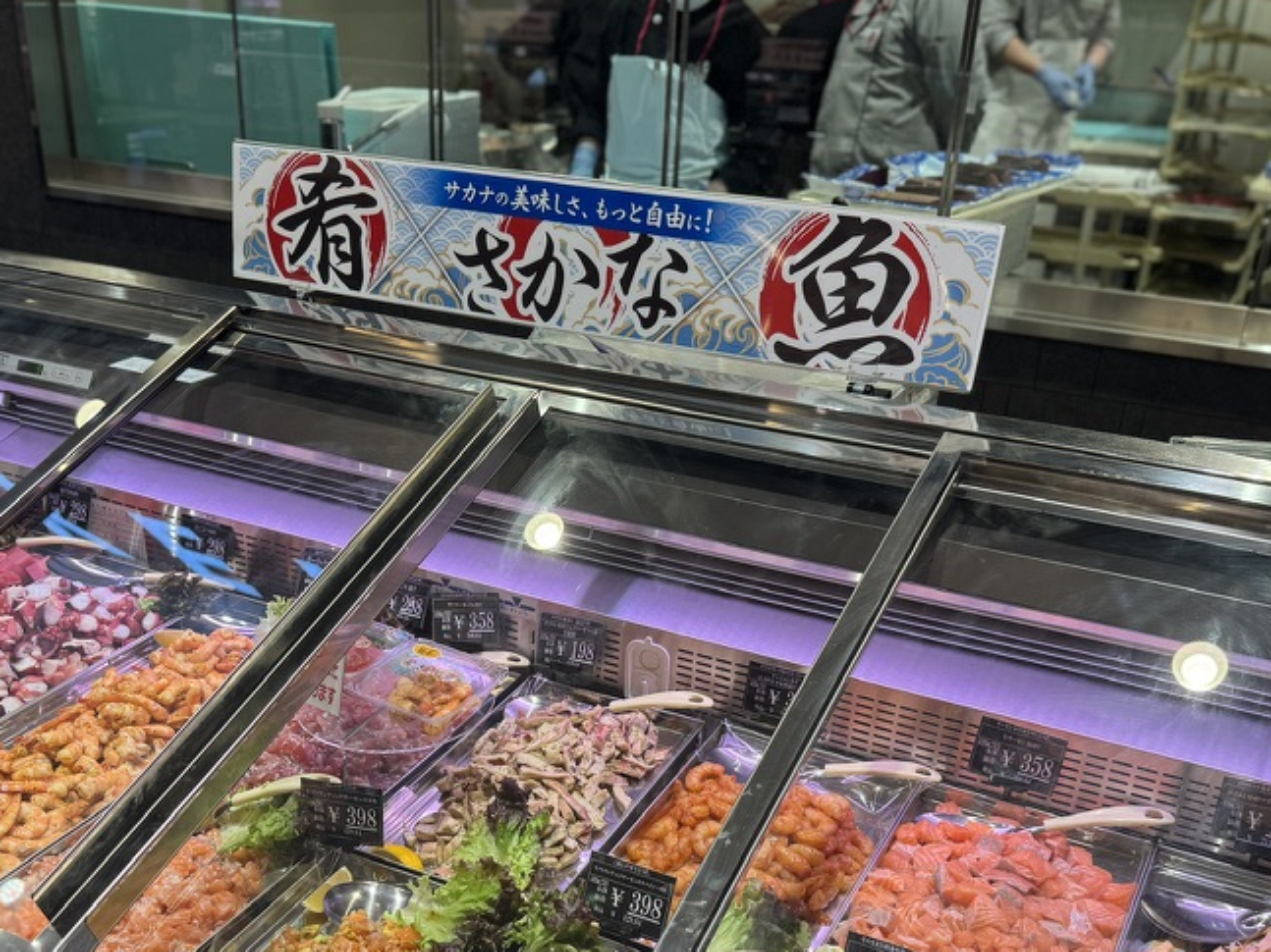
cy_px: 716
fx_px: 1395
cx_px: 556
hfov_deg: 48.9
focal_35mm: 38
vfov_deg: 36.8
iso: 64
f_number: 1.78
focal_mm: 6.76
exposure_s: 1/121
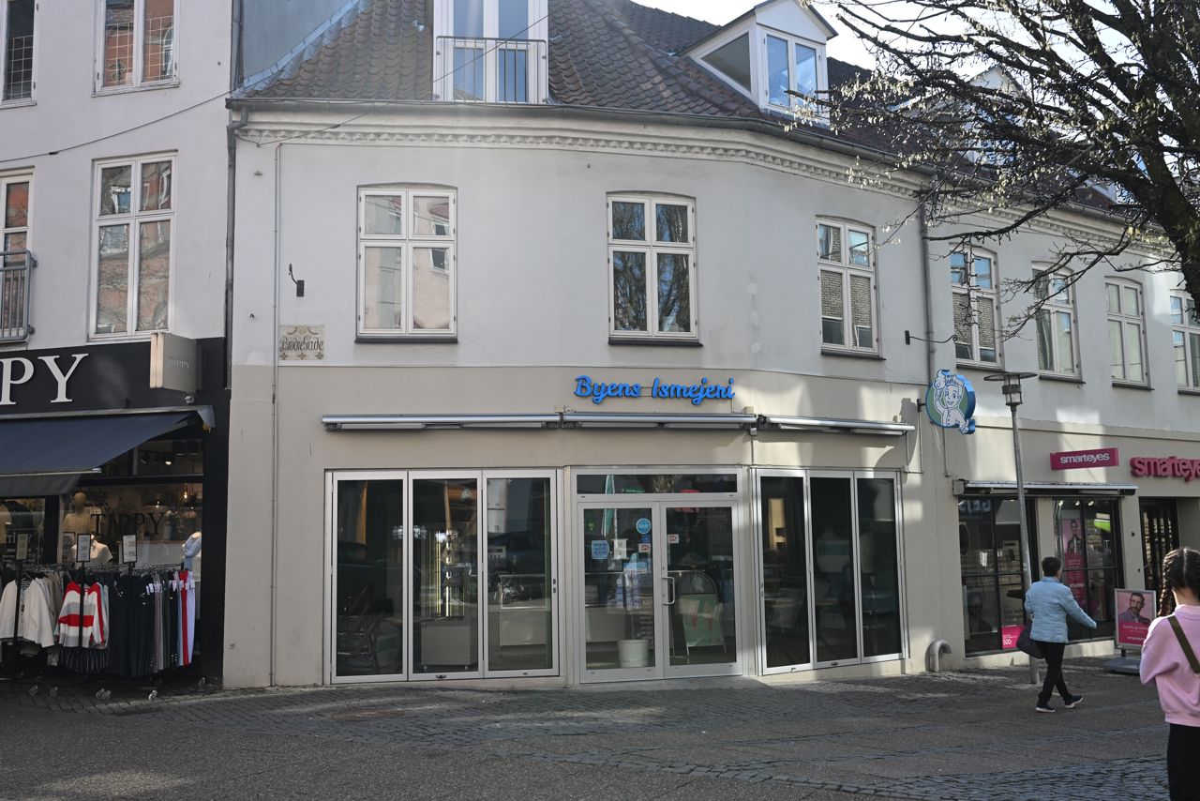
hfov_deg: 54.4
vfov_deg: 37.9
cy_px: 400
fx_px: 1167
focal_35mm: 35
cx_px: 600
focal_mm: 35
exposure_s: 1/2500
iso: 800
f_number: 5
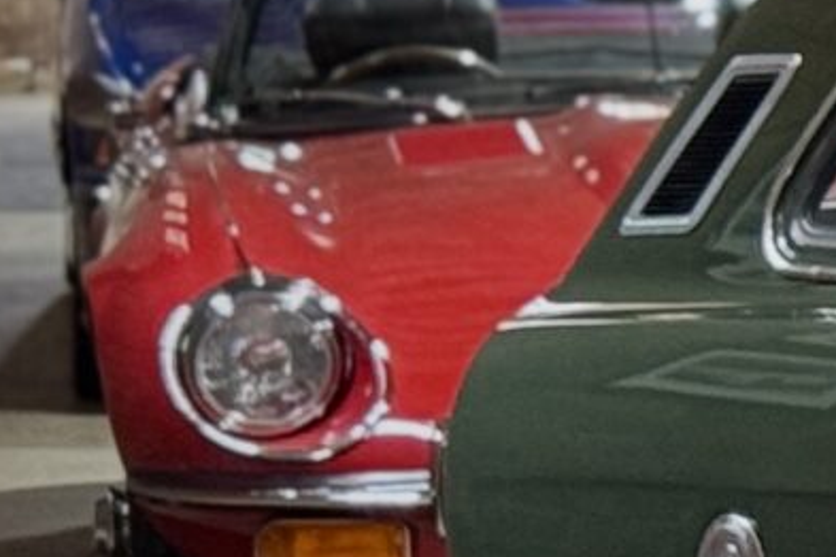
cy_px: 172
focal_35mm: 325
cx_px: 2702
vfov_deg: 4.2
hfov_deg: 5.8
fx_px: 7547
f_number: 1.78
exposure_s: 1/33
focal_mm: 6.76
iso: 250
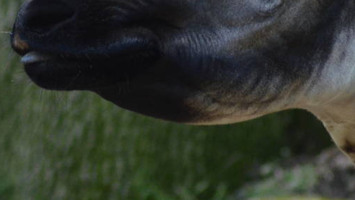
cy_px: 125
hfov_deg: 2.2
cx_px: 42
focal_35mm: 970
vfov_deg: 1.3
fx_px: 9127
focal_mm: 195
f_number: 4.8
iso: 1400
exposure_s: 1/500
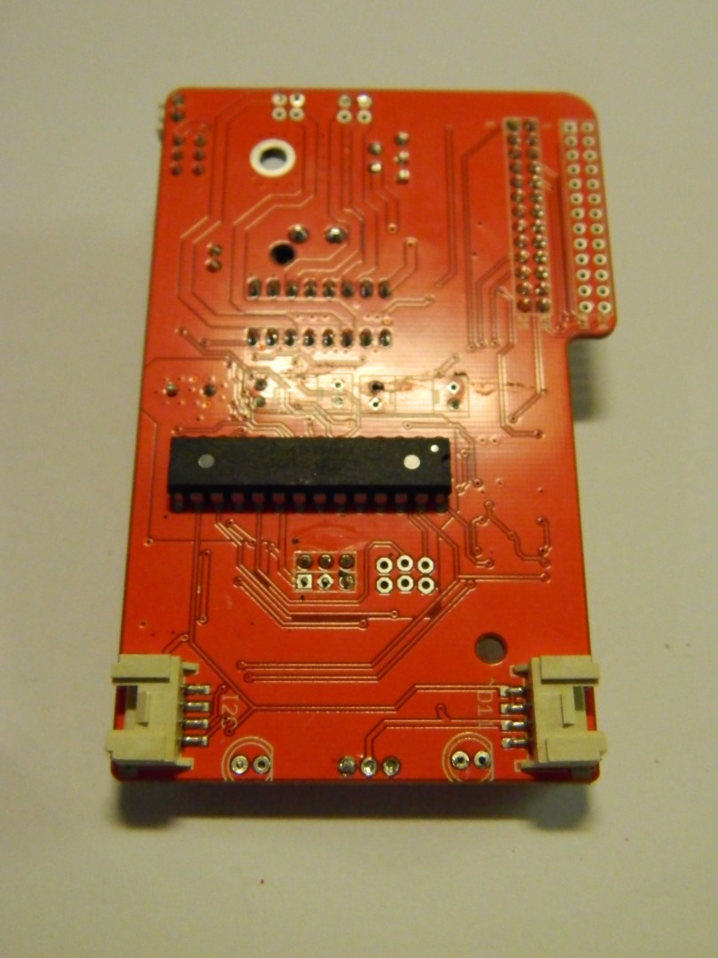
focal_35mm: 41
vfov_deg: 45.8
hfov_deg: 35.1
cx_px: 359
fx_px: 1134
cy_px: 479
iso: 180
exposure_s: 1/40
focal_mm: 7.3
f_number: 3.5
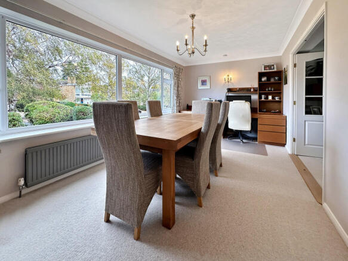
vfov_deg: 85.7
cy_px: 130
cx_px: 174
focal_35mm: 14
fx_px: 141
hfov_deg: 102.1
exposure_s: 1/100
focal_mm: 2.22
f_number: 2.2
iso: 125
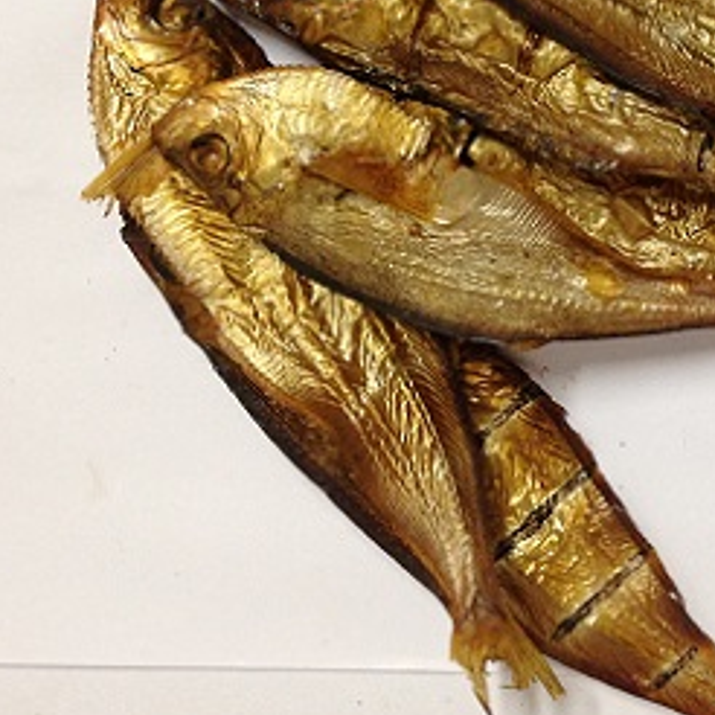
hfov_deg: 22.3
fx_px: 1776
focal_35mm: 76
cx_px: 616
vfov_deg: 22.5
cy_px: 154
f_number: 2.4
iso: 125
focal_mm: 4.12
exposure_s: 1/20
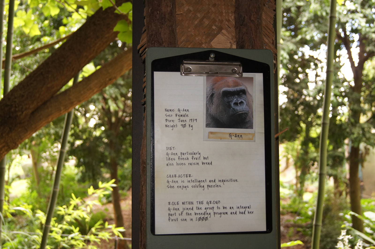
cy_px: 124
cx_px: 188
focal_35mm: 45
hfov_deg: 43.6
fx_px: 468
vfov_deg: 29.8
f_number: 4.5
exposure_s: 1/60
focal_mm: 30
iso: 800
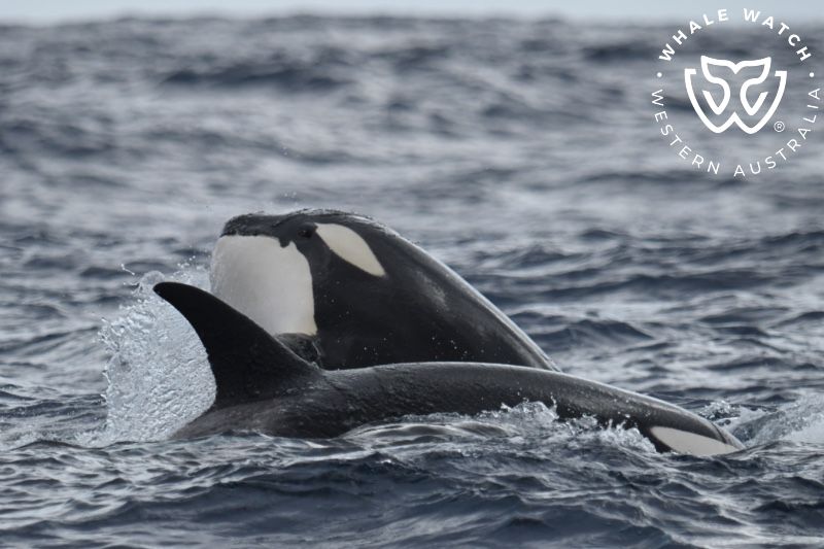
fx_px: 9611
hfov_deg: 4.9
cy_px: 274
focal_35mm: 420
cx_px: 412
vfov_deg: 3.3
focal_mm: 420
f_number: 6
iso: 800
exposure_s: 1/8000
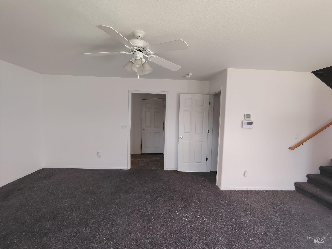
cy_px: 124
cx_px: 166
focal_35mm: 16
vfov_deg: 78.1
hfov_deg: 94.5
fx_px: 153
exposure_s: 1/60
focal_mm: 2.13
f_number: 2.2
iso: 175
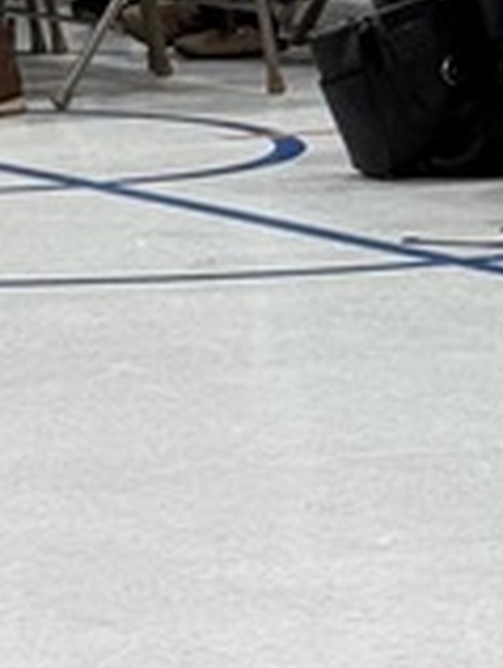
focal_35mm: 311
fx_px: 6009
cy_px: -994
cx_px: -245
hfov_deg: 4.8
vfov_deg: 6.1
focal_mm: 6.76
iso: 125
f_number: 1.78
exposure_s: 1/121
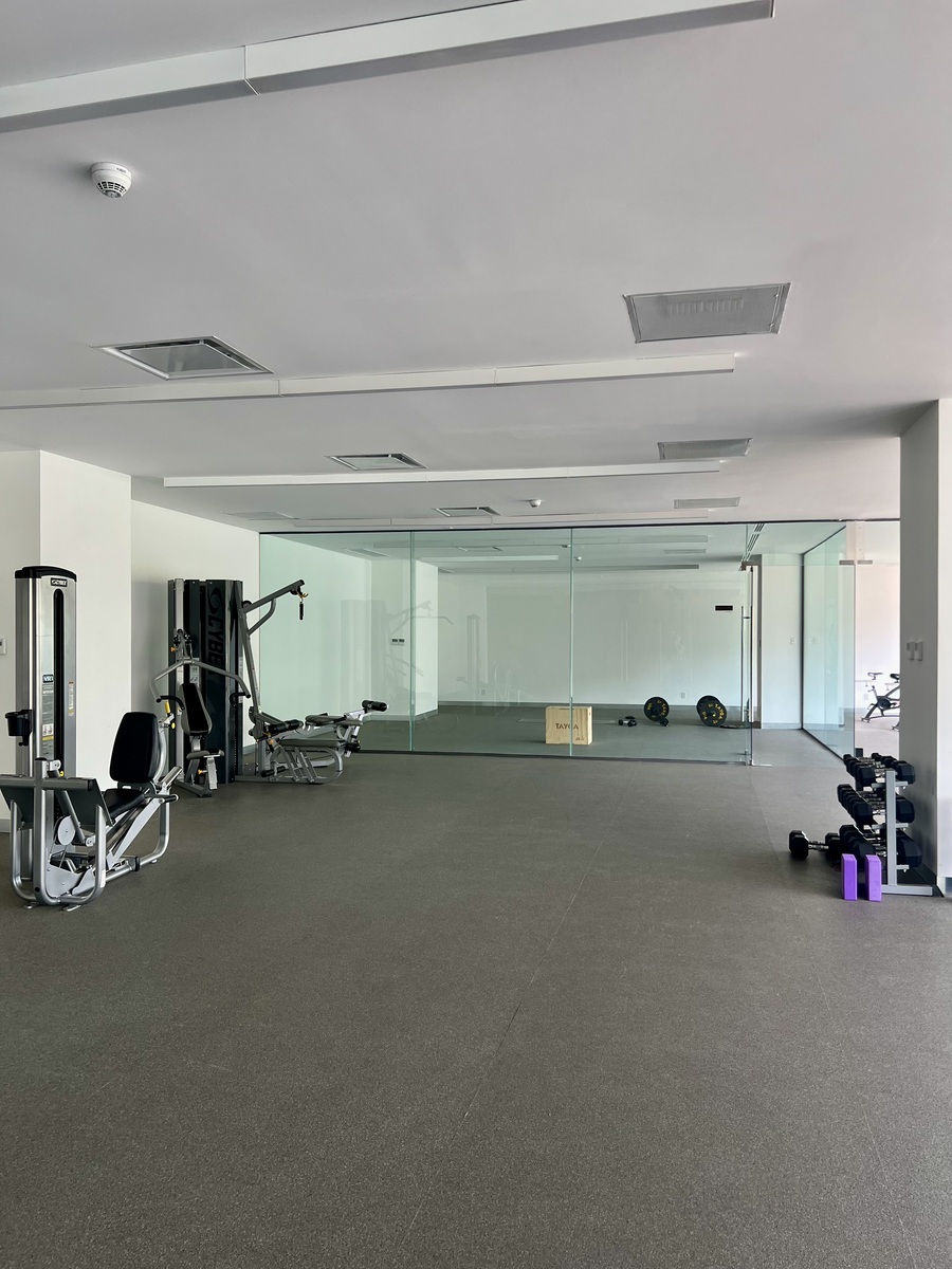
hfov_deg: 53.1
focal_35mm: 26
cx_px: 476
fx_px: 953
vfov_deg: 67.3
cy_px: 634
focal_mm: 5.7
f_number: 1.5
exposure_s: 1/121
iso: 80
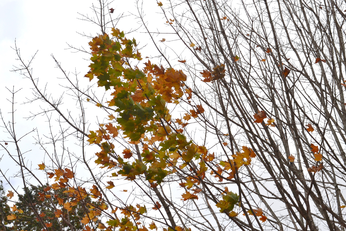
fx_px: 721
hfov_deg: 27.0
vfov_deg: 18.2
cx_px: 173
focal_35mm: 75
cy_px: 116
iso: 200
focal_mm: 50
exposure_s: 1/640
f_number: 9
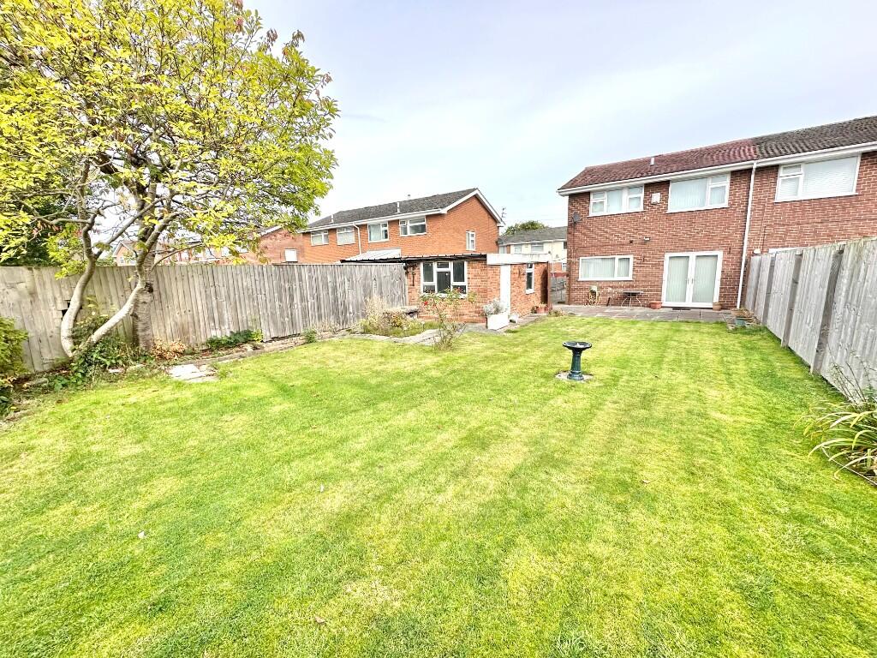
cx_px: 438
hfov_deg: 102.1
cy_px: 329
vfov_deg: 85.7
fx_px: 355
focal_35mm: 14
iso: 40
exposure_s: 1/903
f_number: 2.2
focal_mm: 2.22
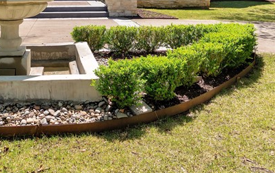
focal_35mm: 44
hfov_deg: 44.5
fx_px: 330
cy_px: -27
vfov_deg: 26.5
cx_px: 90
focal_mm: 16
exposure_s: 1/80
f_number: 7.1
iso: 100
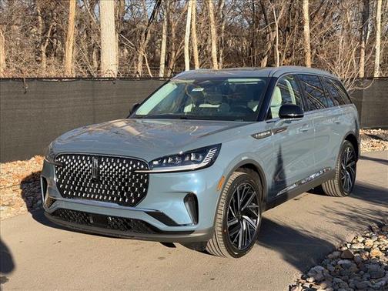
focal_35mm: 48
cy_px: 146
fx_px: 538
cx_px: 194
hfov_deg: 39.7
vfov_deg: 30.3
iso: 64
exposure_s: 1/2033
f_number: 1.78
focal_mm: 6.76
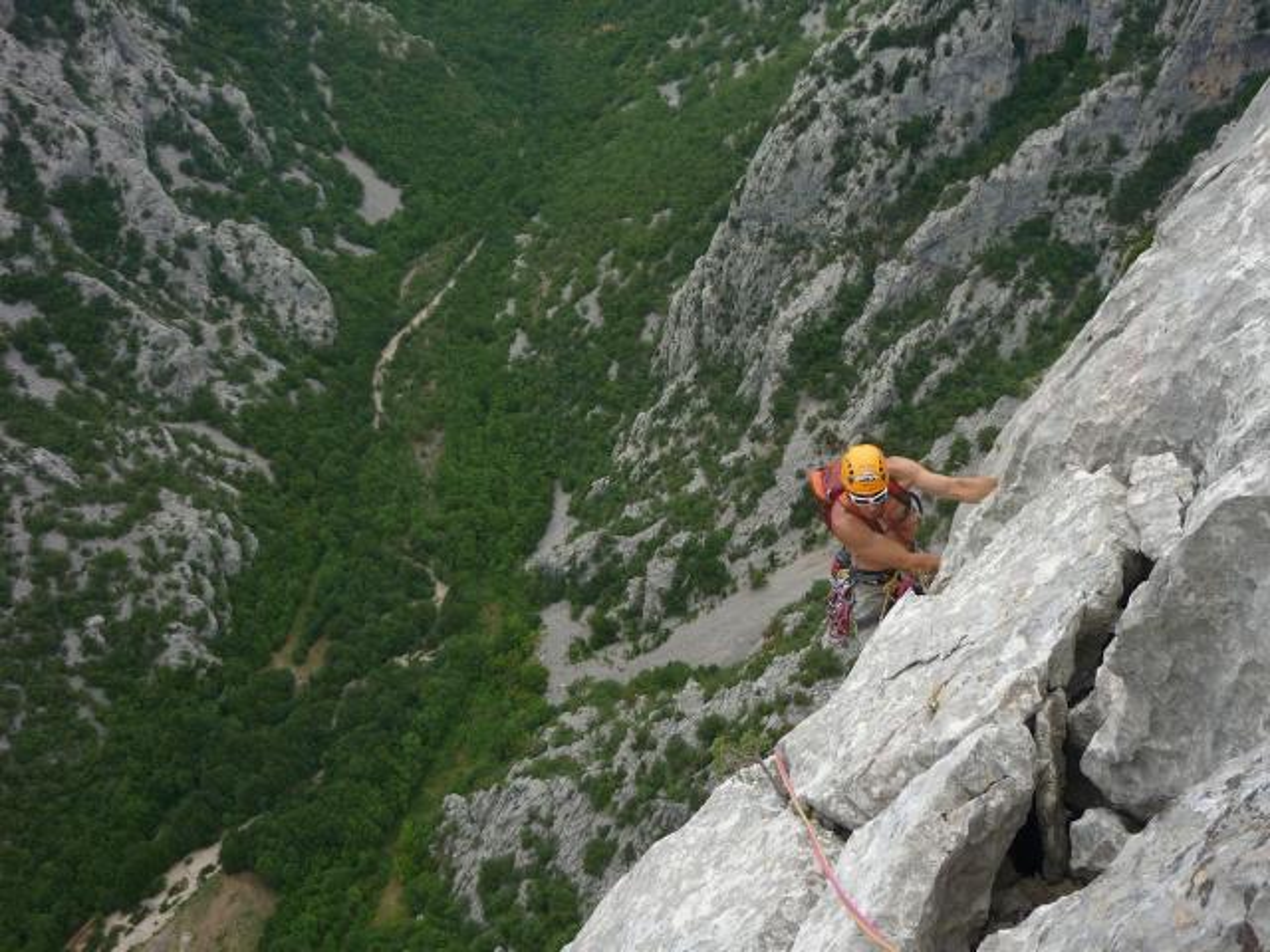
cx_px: 635
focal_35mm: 39
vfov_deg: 36.8
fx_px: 1431
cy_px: 476
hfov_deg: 47.9
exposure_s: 1/320
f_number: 3
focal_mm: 6.4
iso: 80
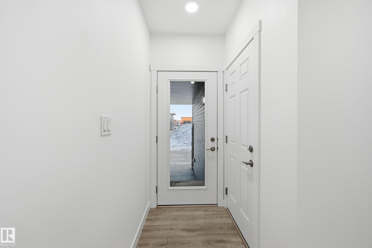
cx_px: 186
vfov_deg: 81.2
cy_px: 124
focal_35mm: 14
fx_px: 145
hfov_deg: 104.3
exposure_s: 1/250
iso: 250
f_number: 8
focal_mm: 14
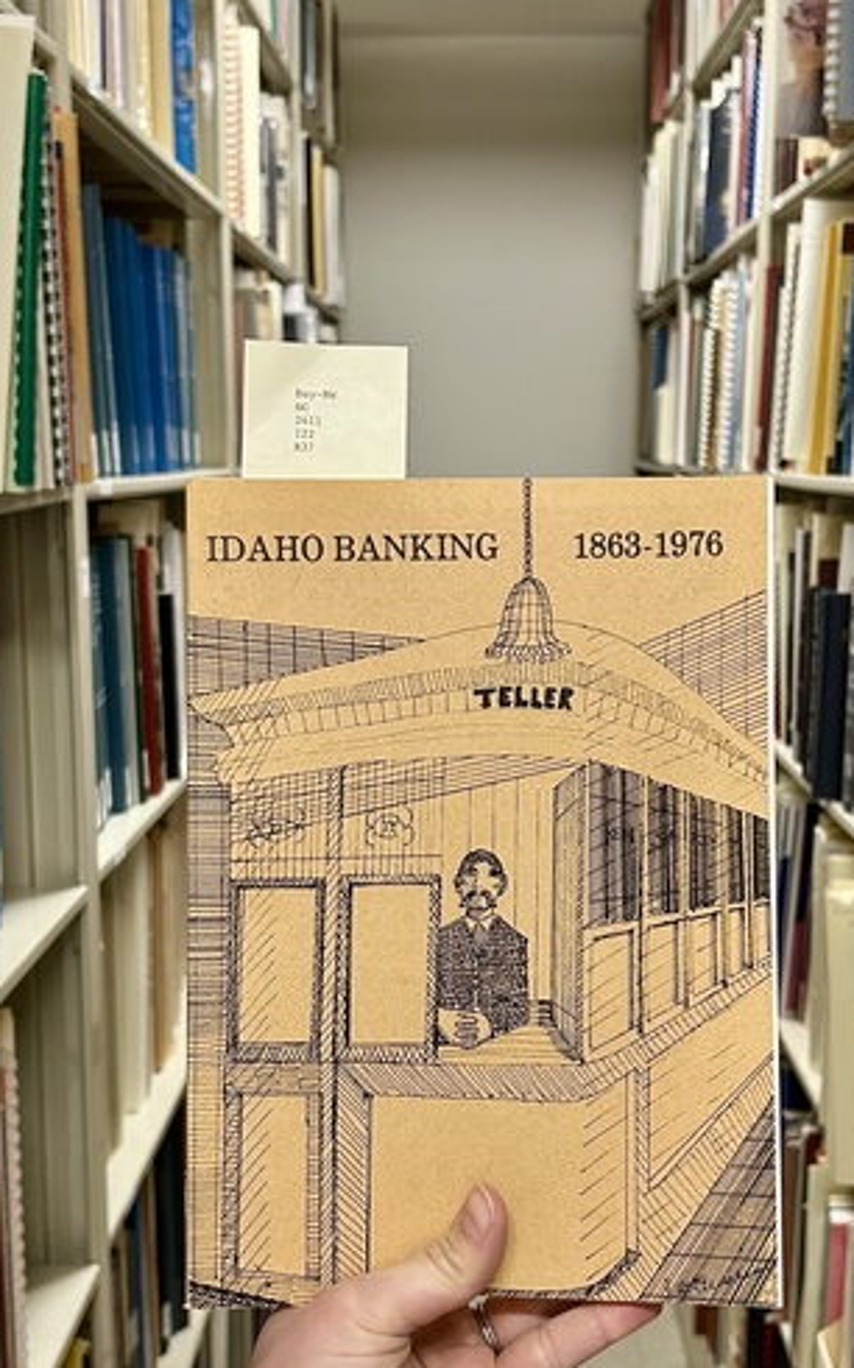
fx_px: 1677
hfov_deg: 28.6
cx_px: 460
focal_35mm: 45
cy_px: 687
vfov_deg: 44.4
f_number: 1.5
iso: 125
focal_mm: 5.7
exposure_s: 1/60
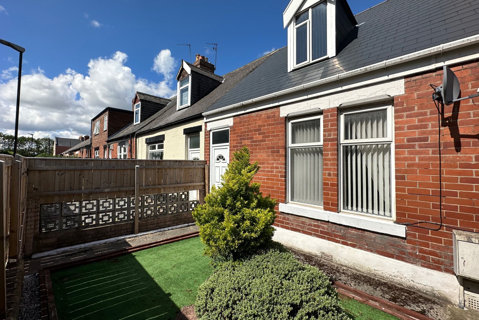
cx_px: 235
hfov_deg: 100.4
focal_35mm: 15
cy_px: 157
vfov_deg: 77.3
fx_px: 200
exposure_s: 1/3205
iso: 50
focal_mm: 2.22
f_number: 2.2
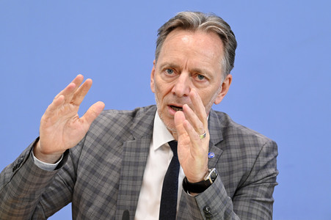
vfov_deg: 11.4
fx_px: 1102
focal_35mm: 120
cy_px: 110
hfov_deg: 17.1
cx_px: 166
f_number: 5.6
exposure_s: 1/500
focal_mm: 120
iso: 3200
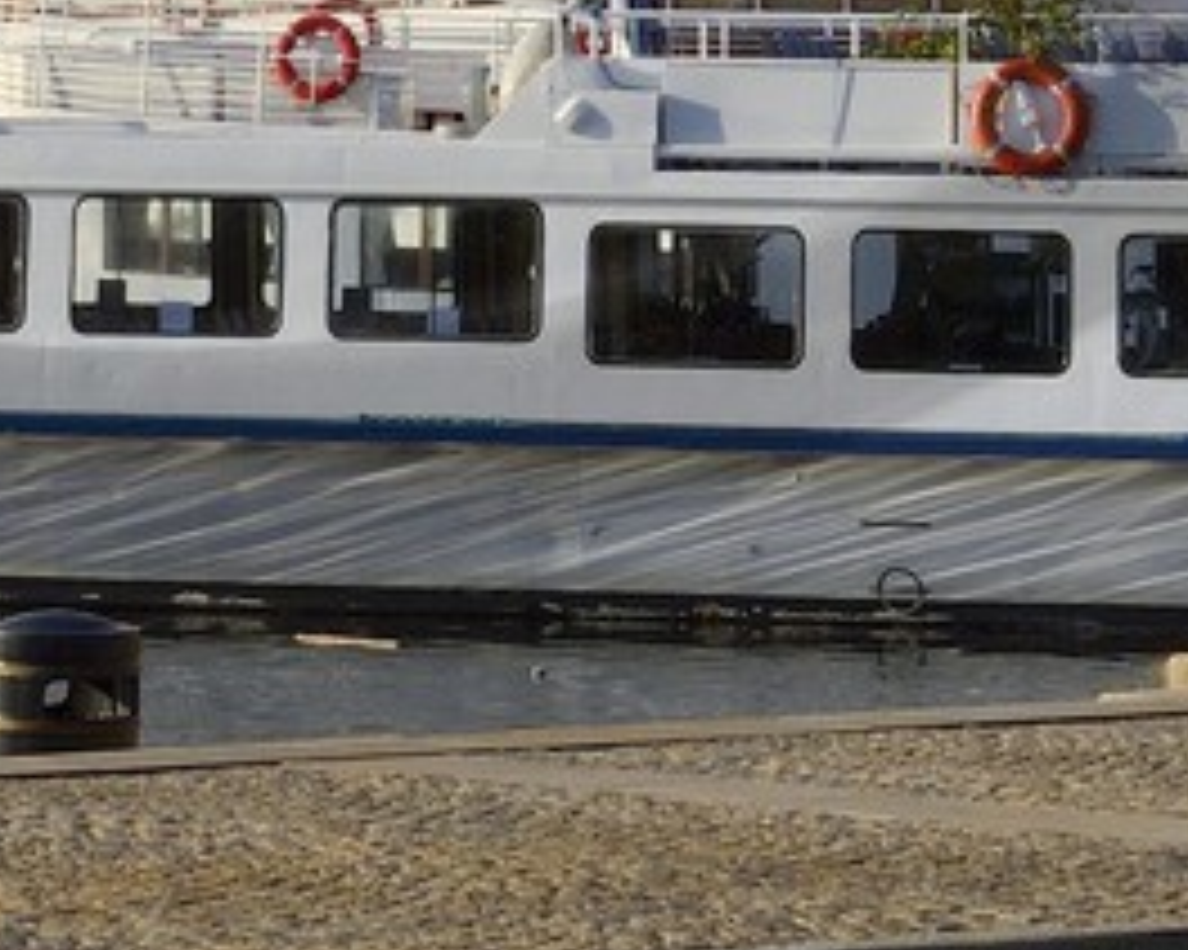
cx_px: 144
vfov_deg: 5.5
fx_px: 9595
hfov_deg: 7.1
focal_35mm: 273
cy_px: -1301
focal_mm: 48
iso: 200
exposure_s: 1/250
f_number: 13
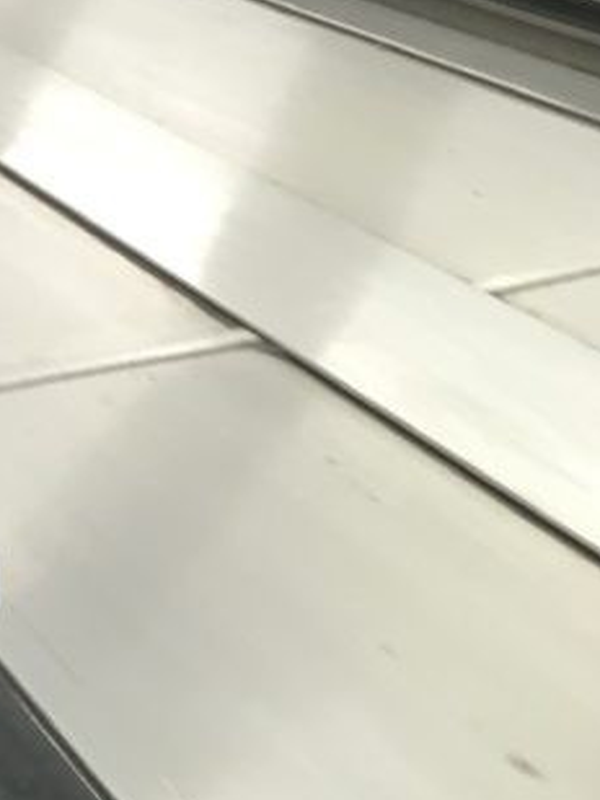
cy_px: -261
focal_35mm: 96
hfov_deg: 14.3
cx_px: -339
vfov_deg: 18.8
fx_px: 2217
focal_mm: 4.15
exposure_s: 1/33
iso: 100
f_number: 2.2
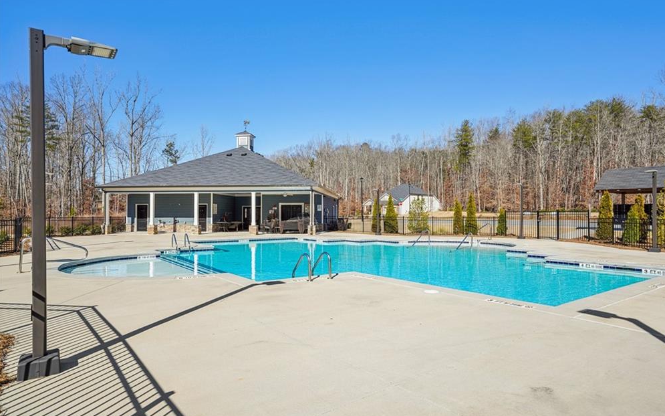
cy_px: 212
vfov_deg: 55.1
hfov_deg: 79.6
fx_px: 399
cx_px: 340
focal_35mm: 22
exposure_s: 1/200
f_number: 8
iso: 100
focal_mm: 21
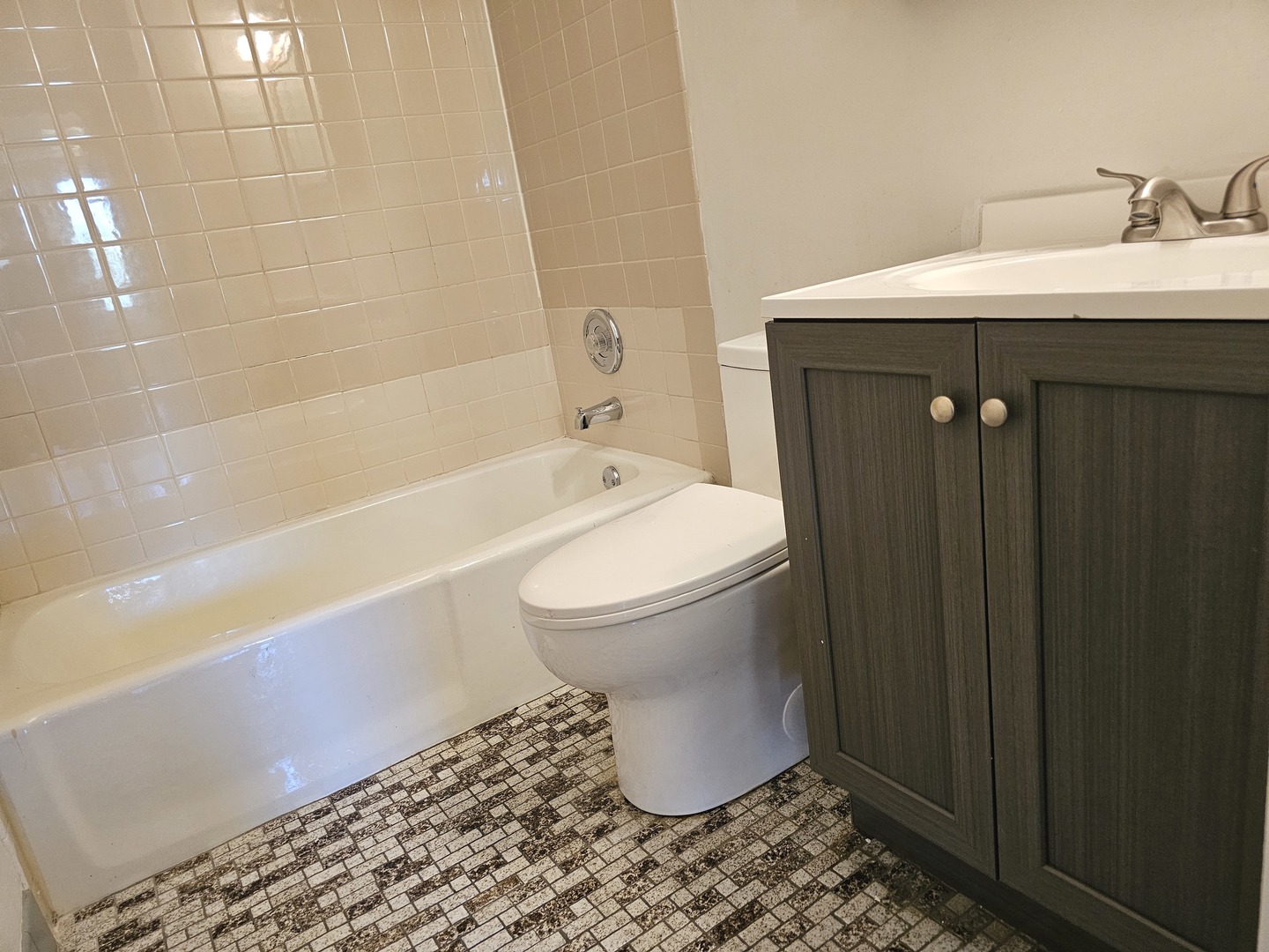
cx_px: 634
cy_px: 476
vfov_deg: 58.9
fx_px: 843
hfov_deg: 73.9
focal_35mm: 23
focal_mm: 6.3
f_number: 1.7
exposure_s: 1/120
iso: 800
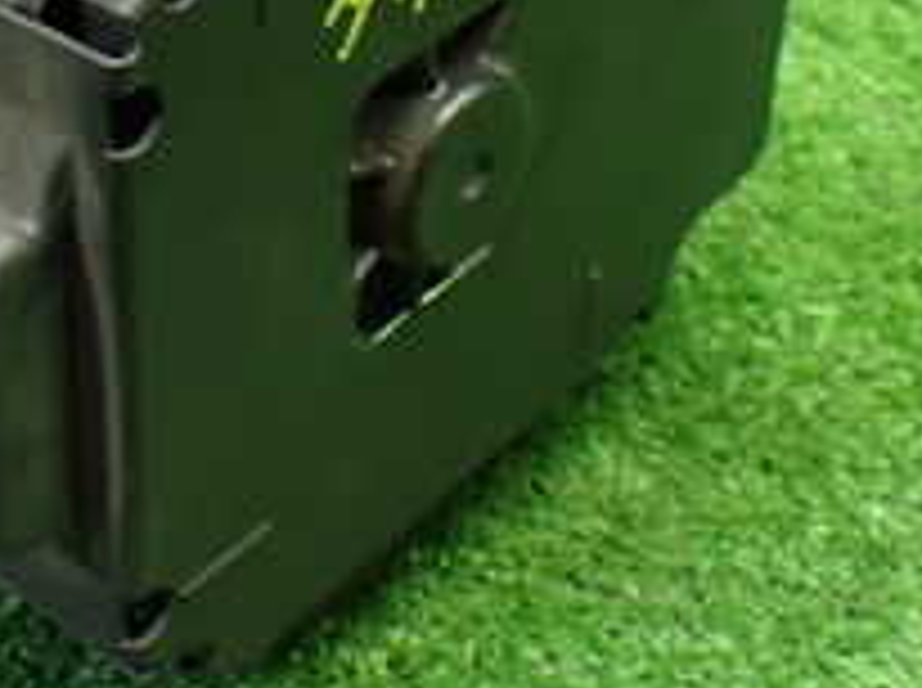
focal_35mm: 88
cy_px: -40
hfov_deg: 21.8
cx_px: 81
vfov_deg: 16.3
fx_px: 2340
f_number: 2.3
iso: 800
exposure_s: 1/80
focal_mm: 5.4
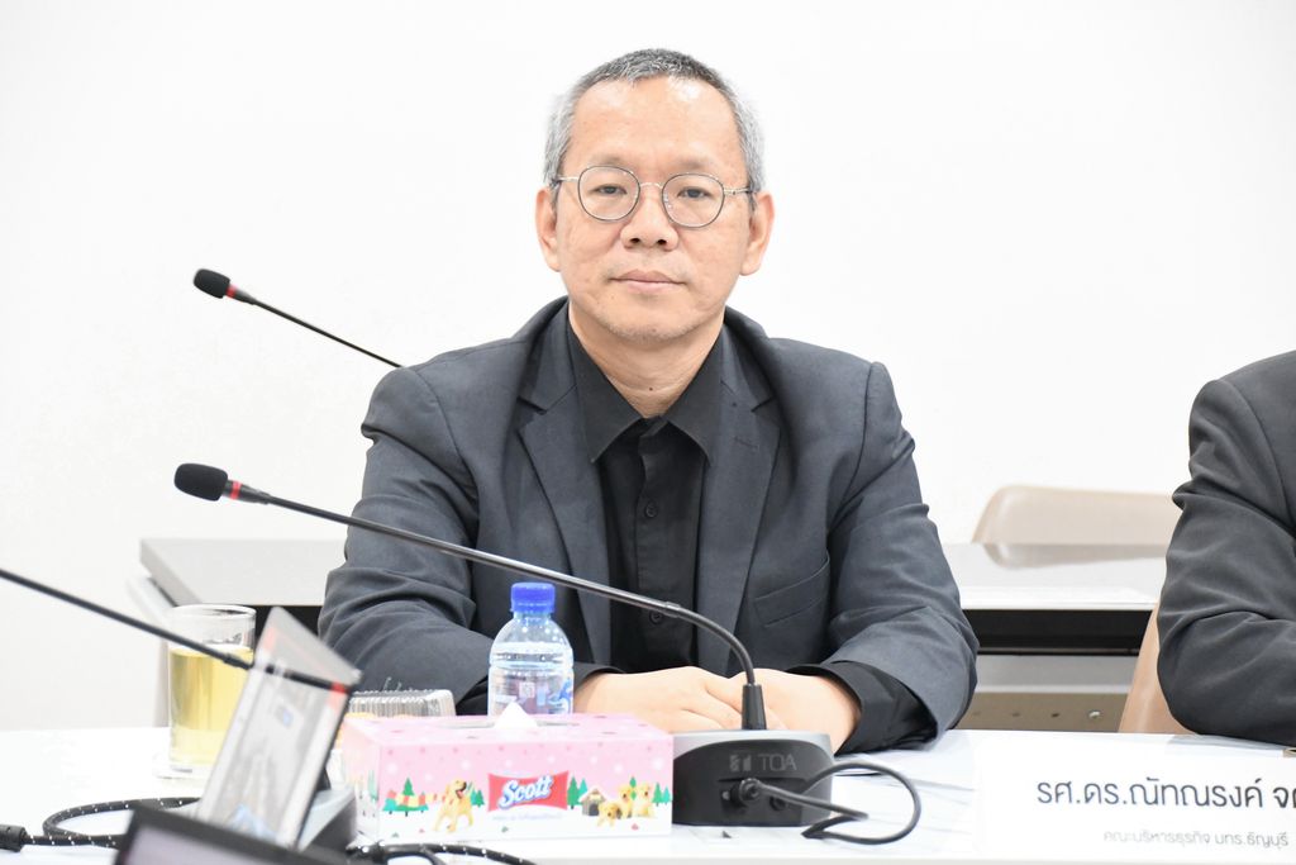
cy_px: 432
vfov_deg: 9.2
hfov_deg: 13.7
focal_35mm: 150
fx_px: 5400
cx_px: 648
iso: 5600
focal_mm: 100
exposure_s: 1/50
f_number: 5.6
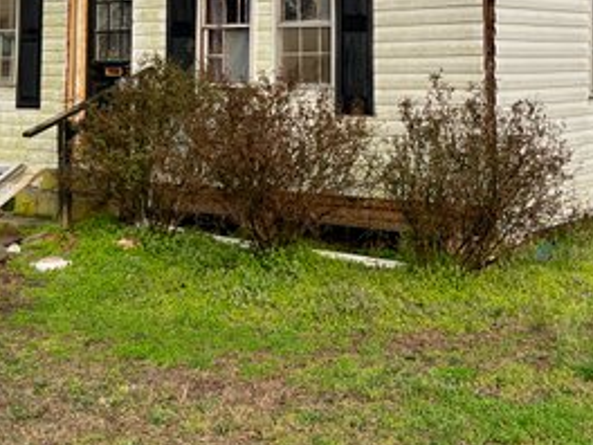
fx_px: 1062
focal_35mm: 62
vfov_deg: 23.0
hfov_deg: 31.1
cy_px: 37
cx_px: 346
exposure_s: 1/982
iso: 50
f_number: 1.5
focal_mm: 5.7
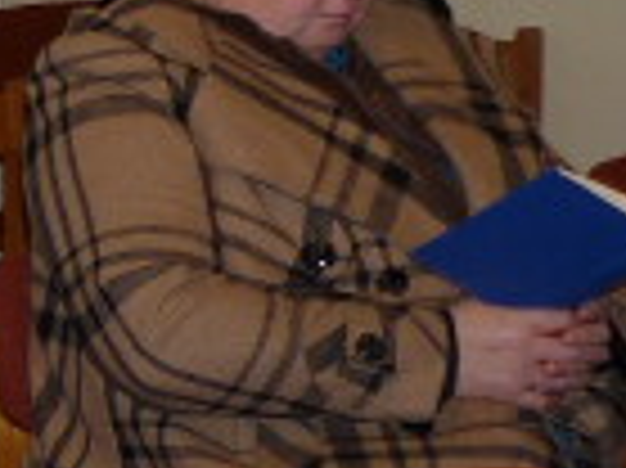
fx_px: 2656
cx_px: -635
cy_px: 36
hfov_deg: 12.0
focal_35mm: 147
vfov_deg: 10.0
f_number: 2.8
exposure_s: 1/30
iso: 100
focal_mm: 4.8
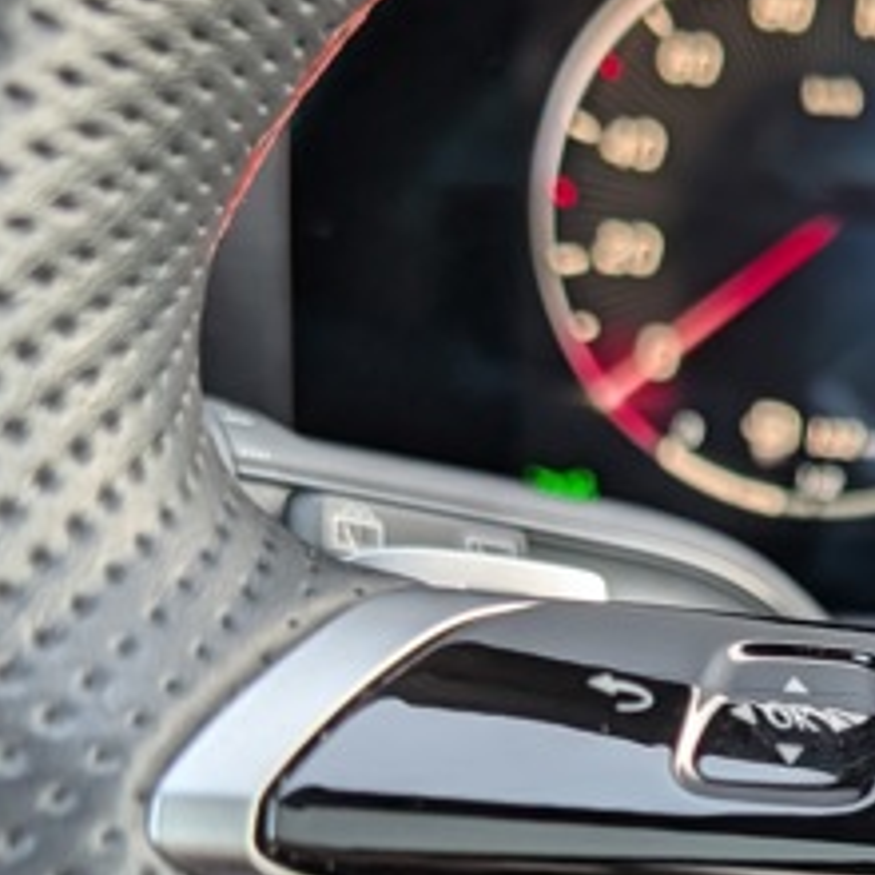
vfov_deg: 21.8
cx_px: 982
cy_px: 835
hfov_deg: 21.3
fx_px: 2202
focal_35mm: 77
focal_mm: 6.9
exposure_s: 1/64
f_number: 1.68
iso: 58
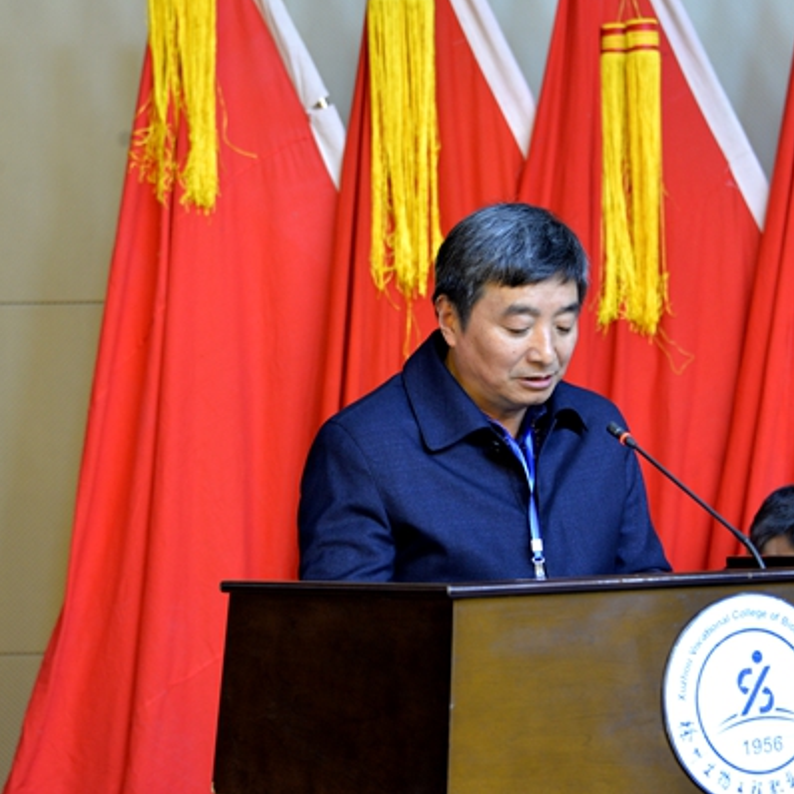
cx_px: 455
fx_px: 2829
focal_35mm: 109
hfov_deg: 16.0
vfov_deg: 16.0
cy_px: 396
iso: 1250
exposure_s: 1/20
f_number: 5
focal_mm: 85
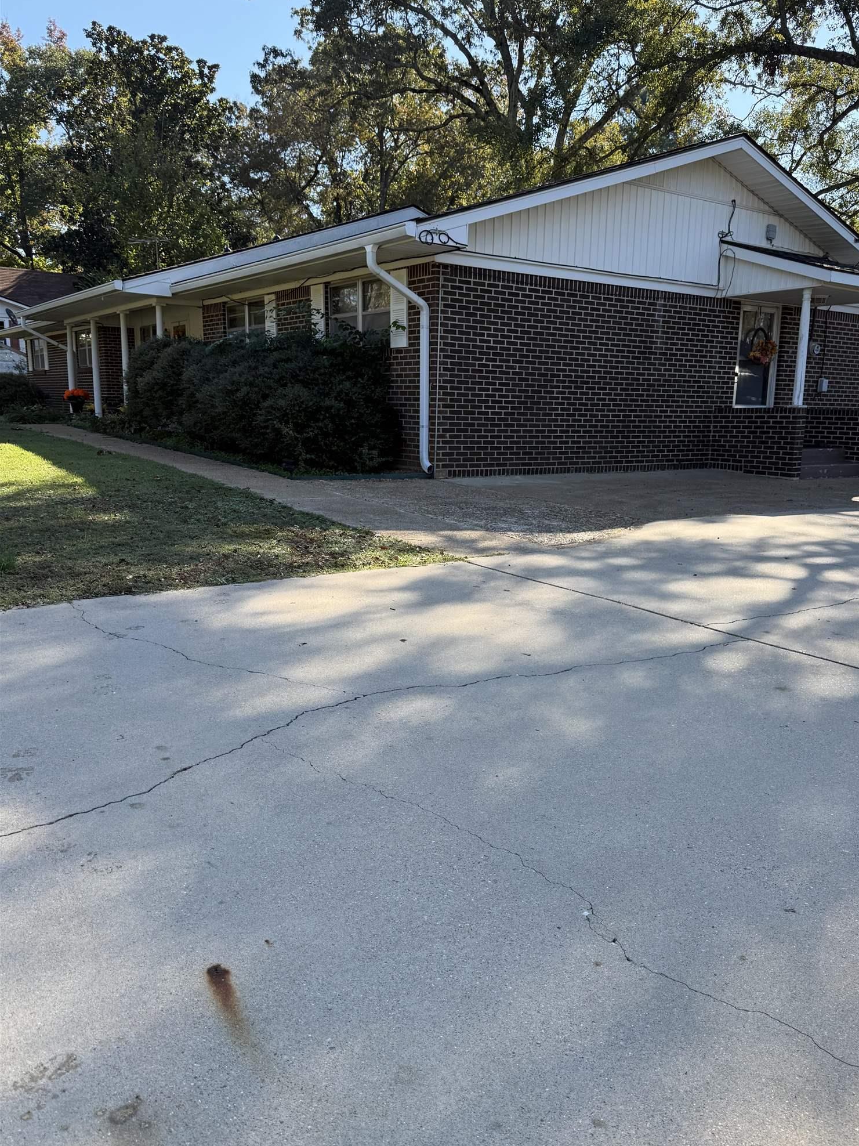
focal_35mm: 28
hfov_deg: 49.5
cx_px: 501
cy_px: 609
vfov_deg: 63.4
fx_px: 927
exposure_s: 1/1727
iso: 100
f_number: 1.78
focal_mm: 6.76
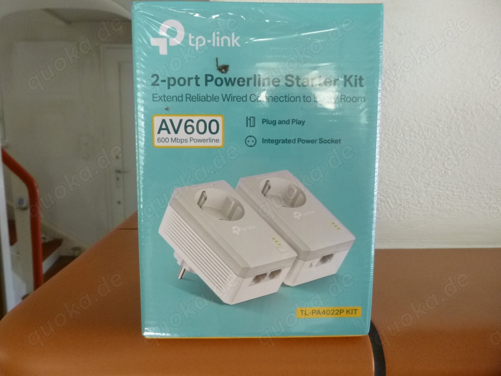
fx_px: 362
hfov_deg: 69.4
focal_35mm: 25
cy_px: 188
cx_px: 250
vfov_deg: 54.9
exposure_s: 1/40
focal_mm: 4.5
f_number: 3.1
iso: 400
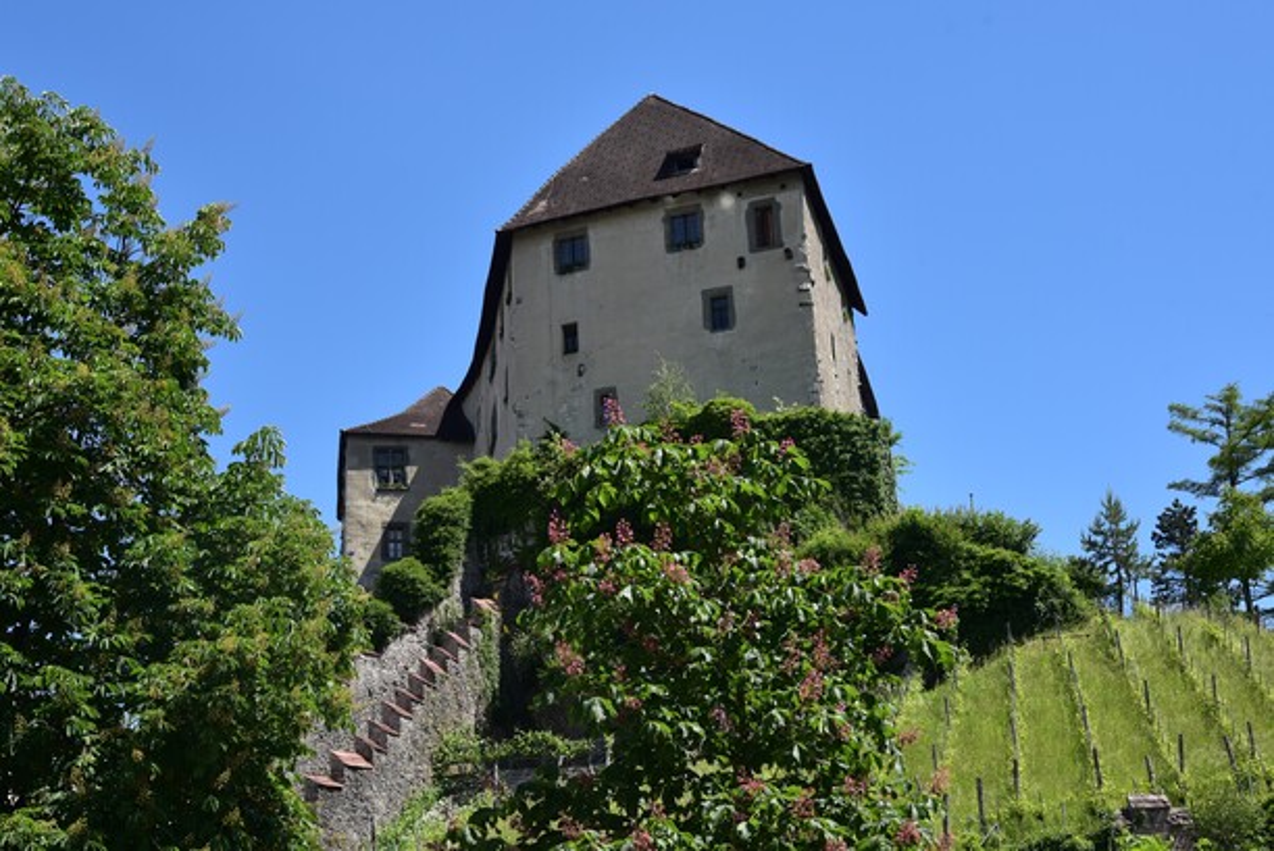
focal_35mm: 48
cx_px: 637
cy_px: 426
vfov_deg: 28.1
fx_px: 1700
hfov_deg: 41.1
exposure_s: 1/400
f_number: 11
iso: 400
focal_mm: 48
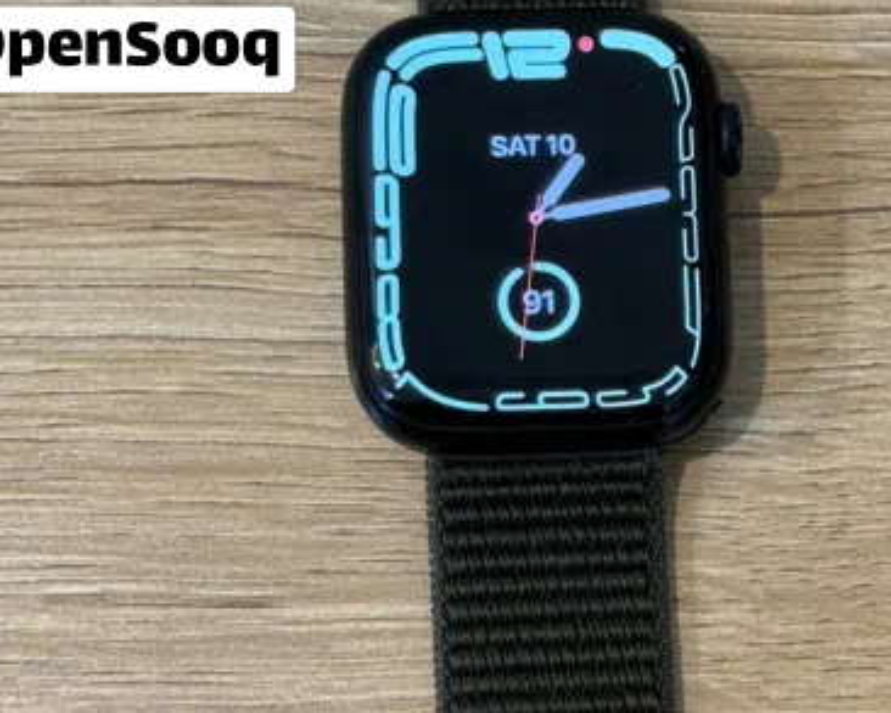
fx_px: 2163
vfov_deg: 18.7
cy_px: 443
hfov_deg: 23.1
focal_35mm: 82
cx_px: 662
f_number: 1.78
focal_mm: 6.76
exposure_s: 1/33
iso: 200
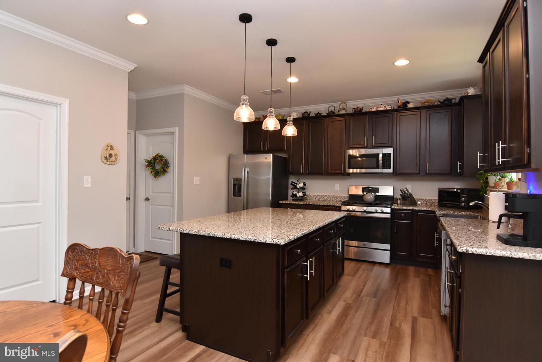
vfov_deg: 67.5
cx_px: 271
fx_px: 271
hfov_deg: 90.0
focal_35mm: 18
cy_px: 181
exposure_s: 1/60
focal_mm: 12
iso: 800
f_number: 6.3
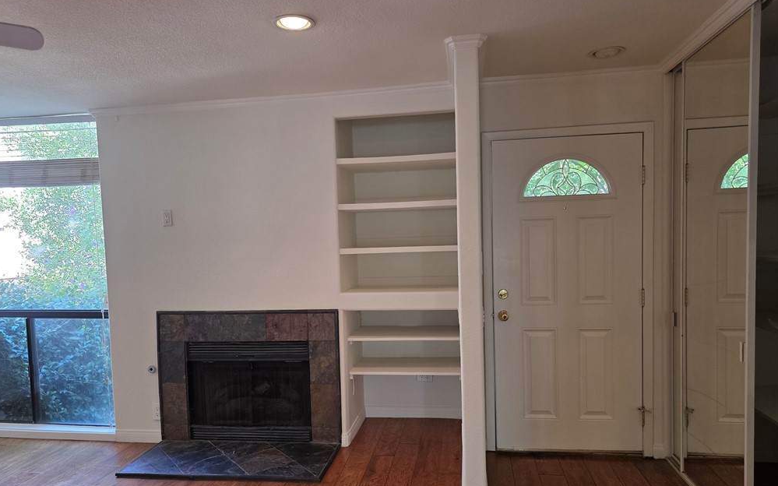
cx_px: 382
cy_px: 276
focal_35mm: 25
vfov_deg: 49.1
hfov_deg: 72.6
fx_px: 530
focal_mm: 6.3
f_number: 1.7
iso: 200
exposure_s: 1/120
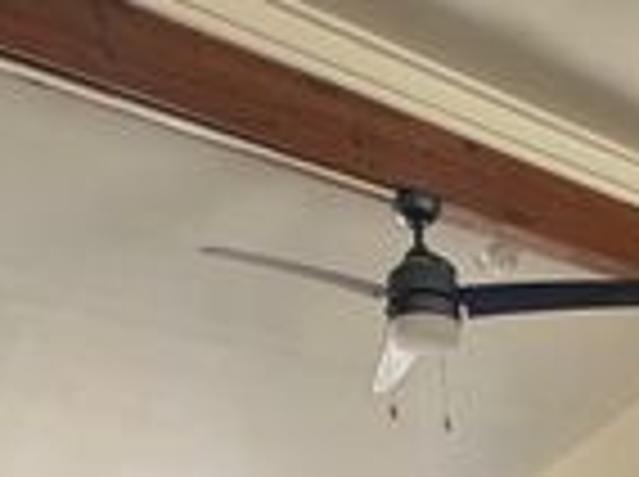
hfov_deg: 32.7
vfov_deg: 17.2
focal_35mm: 55
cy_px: 1008
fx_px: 1014
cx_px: 608
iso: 100
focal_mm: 1.57
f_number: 1.8
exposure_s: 1/99
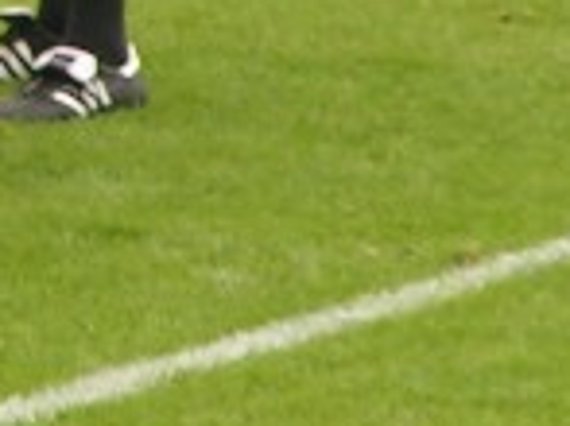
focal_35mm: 1412
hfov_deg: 1.4
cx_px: -465
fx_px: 23232
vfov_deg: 1.1
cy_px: -465
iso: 50
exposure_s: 1/250
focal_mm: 39.6
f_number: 4.5
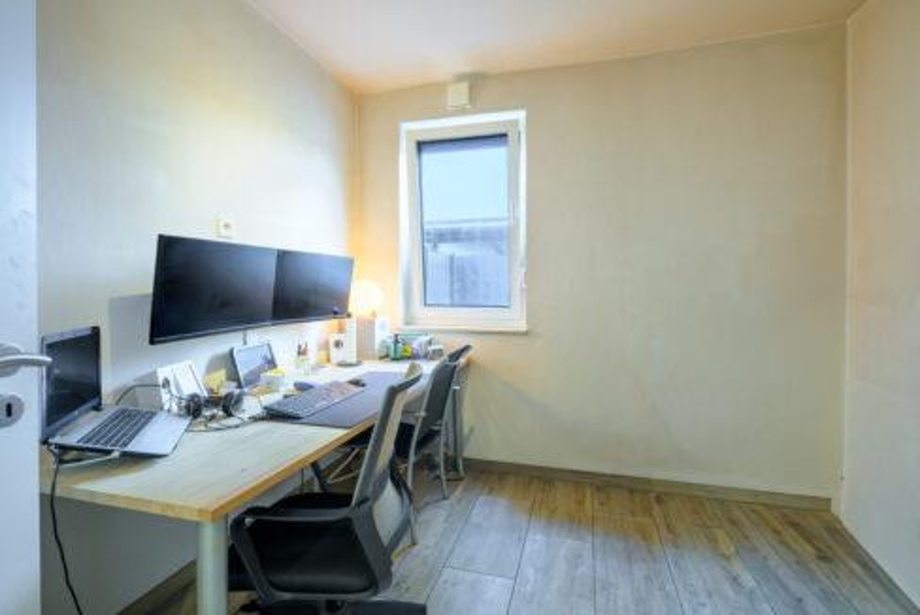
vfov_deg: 72.1
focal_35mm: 16
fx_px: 422
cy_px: 308
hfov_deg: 94.9
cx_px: 460
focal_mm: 16.5
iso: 200
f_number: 9
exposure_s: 1/6
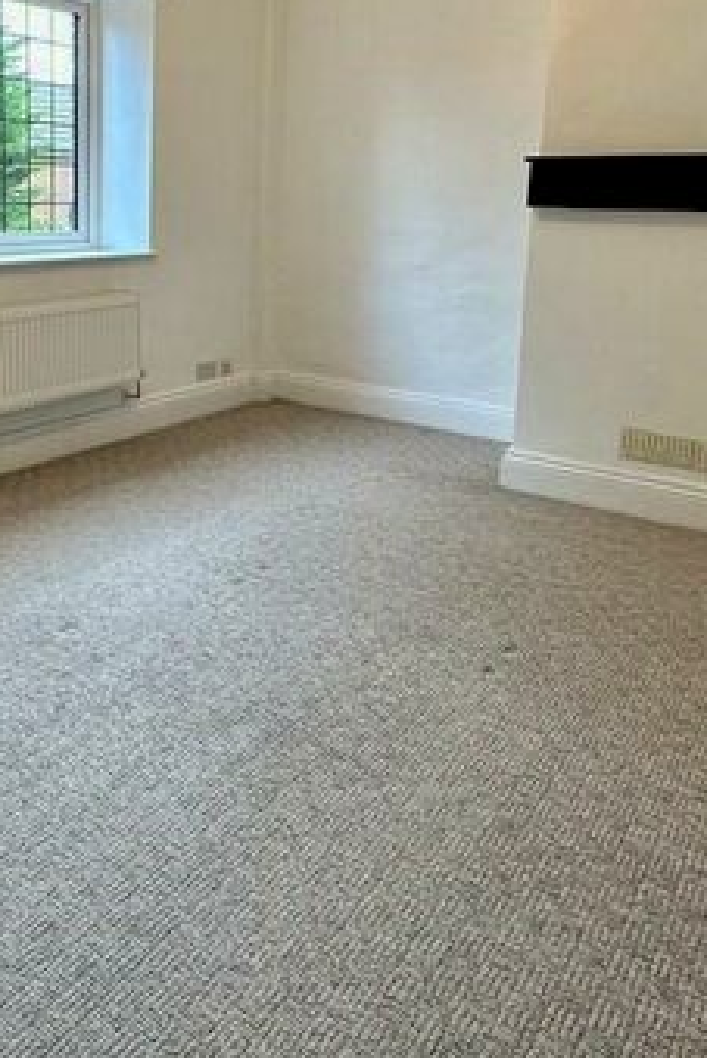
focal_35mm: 30
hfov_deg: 42.4
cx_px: 184
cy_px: 356
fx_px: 883
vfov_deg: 60.5
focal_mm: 2.22
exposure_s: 1/100
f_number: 2.2
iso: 125
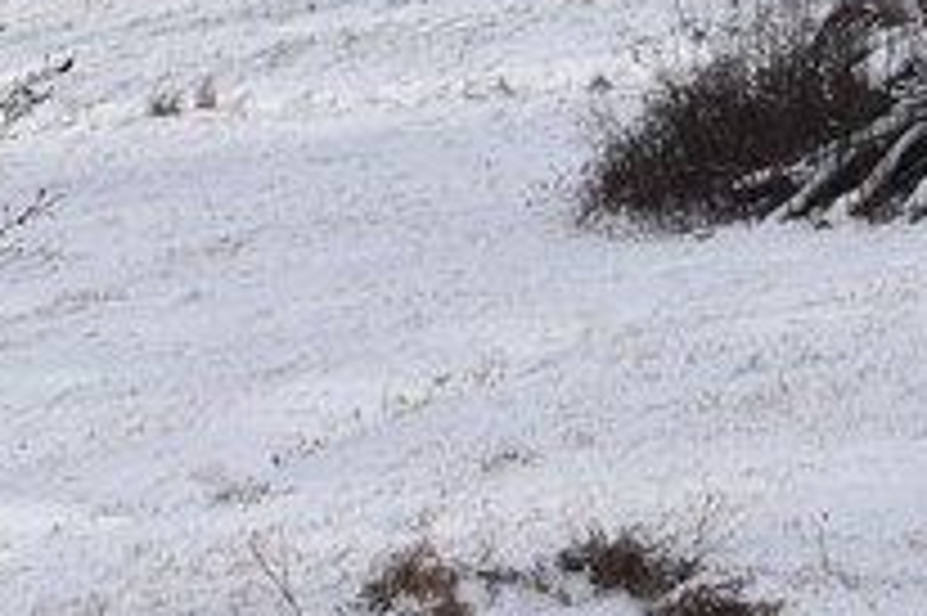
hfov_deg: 6.2
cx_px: 468
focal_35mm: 332
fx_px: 8542
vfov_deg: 4.1
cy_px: -742
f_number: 13
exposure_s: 1/200
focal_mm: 42
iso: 100
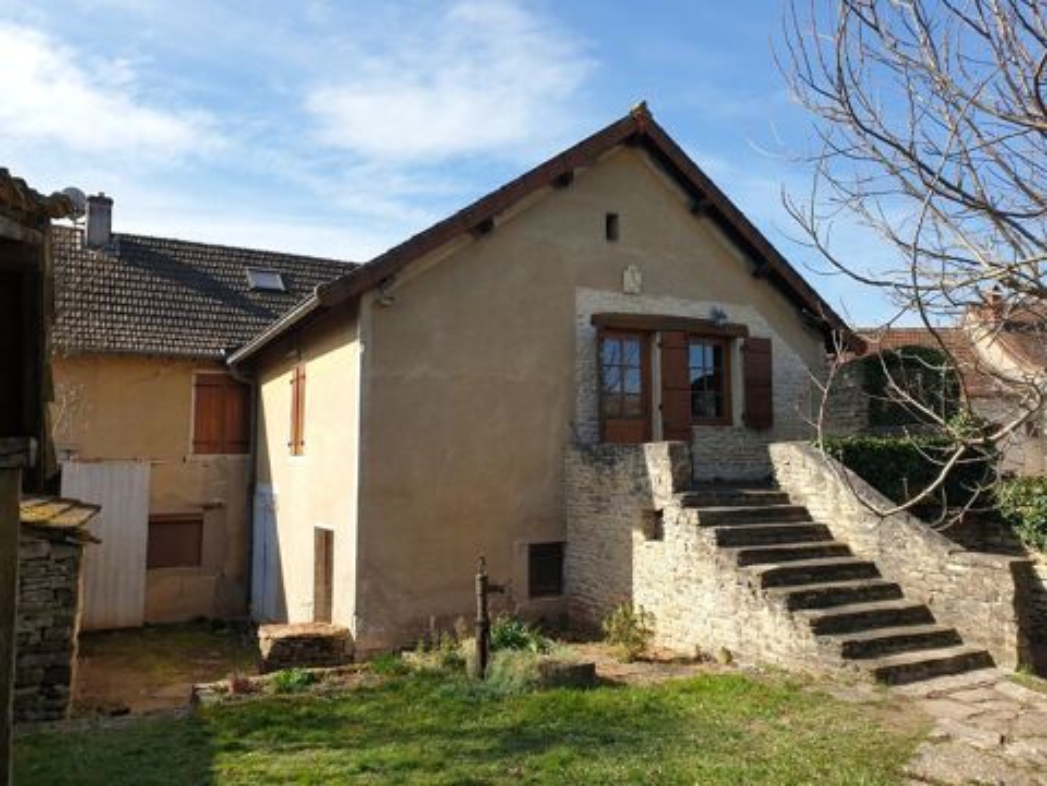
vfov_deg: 53.1
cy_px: 393
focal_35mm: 26
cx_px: 524
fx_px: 786
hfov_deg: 67.3
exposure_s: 1/1103
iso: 50
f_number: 2.4
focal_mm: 4.3
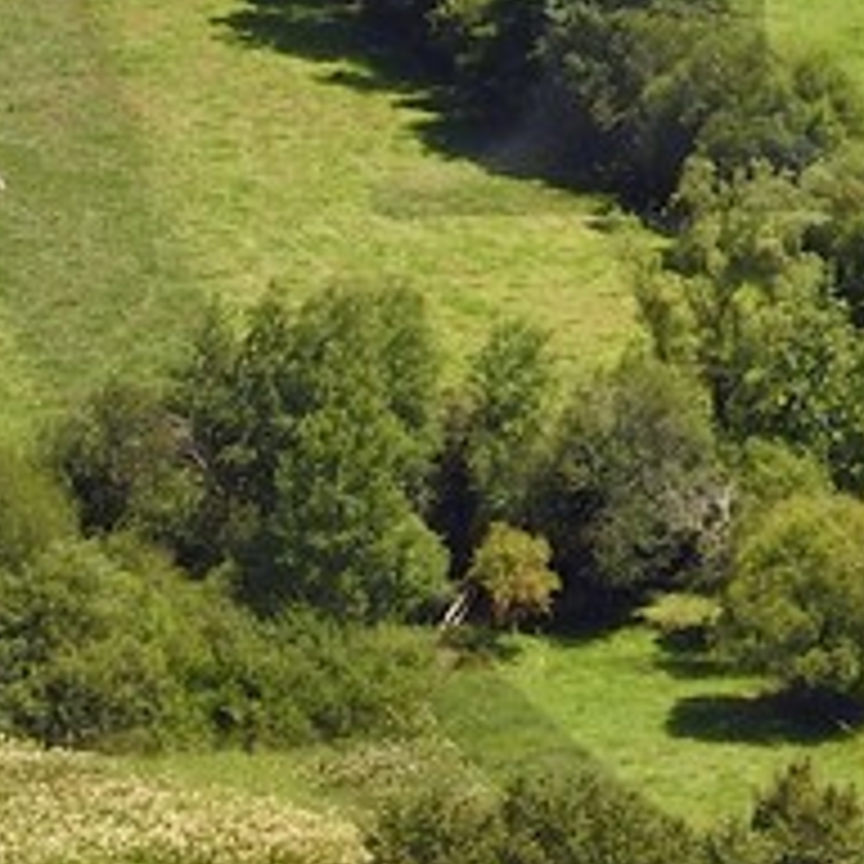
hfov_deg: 5.8
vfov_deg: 5.8
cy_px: -518
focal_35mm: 297
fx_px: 8387
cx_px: 1642
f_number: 10
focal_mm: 42
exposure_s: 1/250
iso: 200
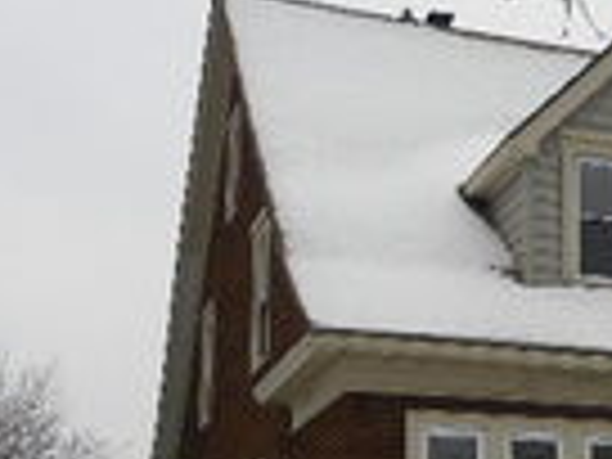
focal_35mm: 84
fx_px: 1485
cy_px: 396
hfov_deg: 22.1
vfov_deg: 17.4
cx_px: 657
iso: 64
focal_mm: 5.9
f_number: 3.5
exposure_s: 1/206
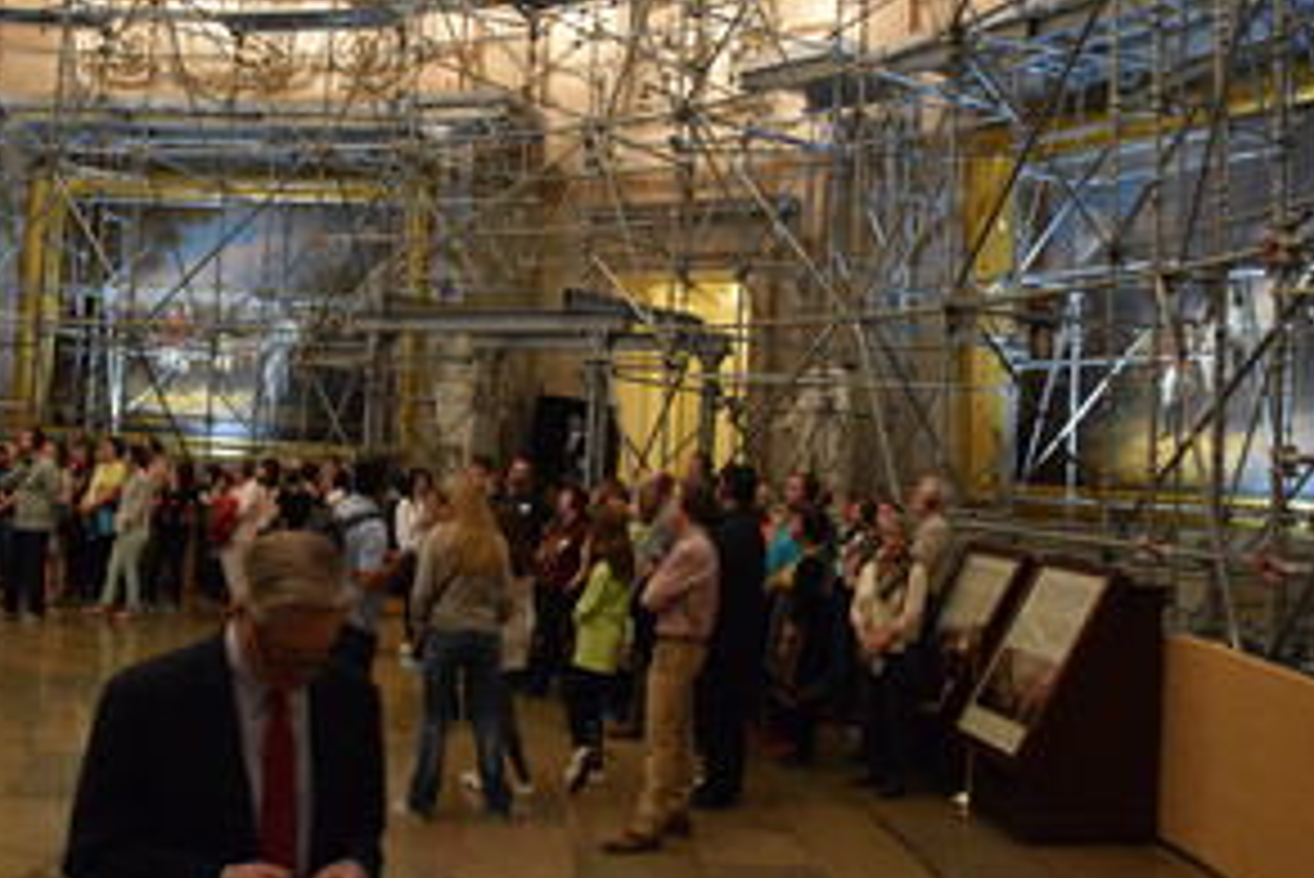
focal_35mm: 37
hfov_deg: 51.7
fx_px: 1351
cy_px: 349
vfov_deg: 35.8
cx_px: 580
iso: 2200
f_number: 3.5
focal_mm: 18
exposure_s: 1/60
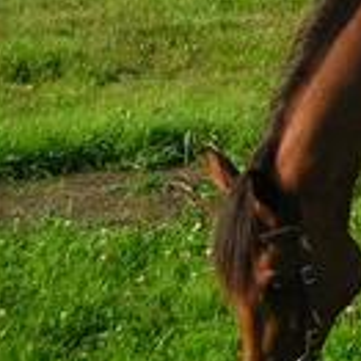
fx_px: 1782
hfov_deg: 10.1
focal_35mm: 151
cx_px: 854
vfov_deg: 11.0
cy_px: -223
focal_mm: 5.8
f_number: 2.8
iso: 50
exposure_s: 1/453
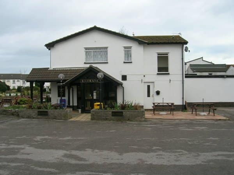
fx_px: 230
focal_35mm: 34
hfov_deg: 54.0
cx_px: 117
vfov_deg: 41.8
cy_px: 88
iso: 50
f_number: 4.9
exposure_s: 1/91
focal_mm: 5.7
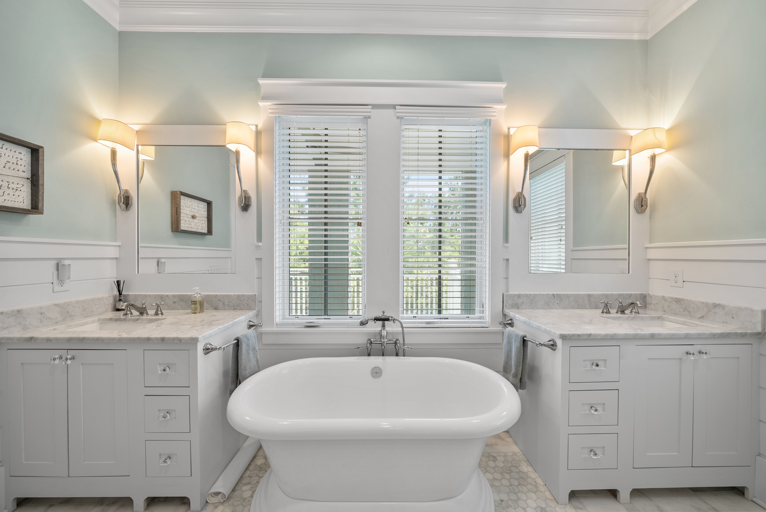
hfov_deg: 112.6
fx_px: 255
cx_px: 383
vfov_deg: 90.1
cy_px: 256
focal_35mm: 12
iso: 160
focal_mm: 12
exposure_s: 1/4
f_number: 7.1
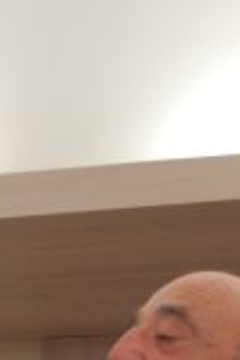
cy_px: 618
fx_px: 2780
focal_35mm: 278
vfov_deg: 7.2
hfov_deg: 4.9
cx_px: 95
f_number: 5
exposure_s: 1/40
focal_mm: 40
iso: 400
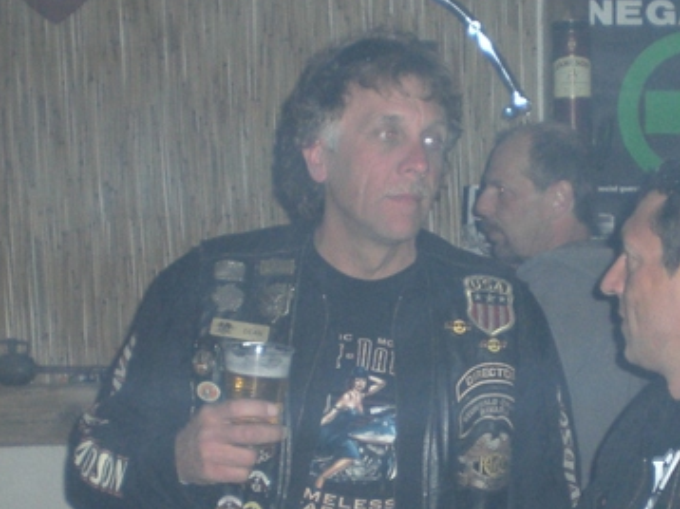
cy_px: 389
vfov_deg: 17.2
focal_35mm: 85
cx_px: 382
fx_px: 1669
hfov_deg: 23.0
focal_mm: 6.3
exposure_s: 1/60
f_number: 3.1
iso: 200
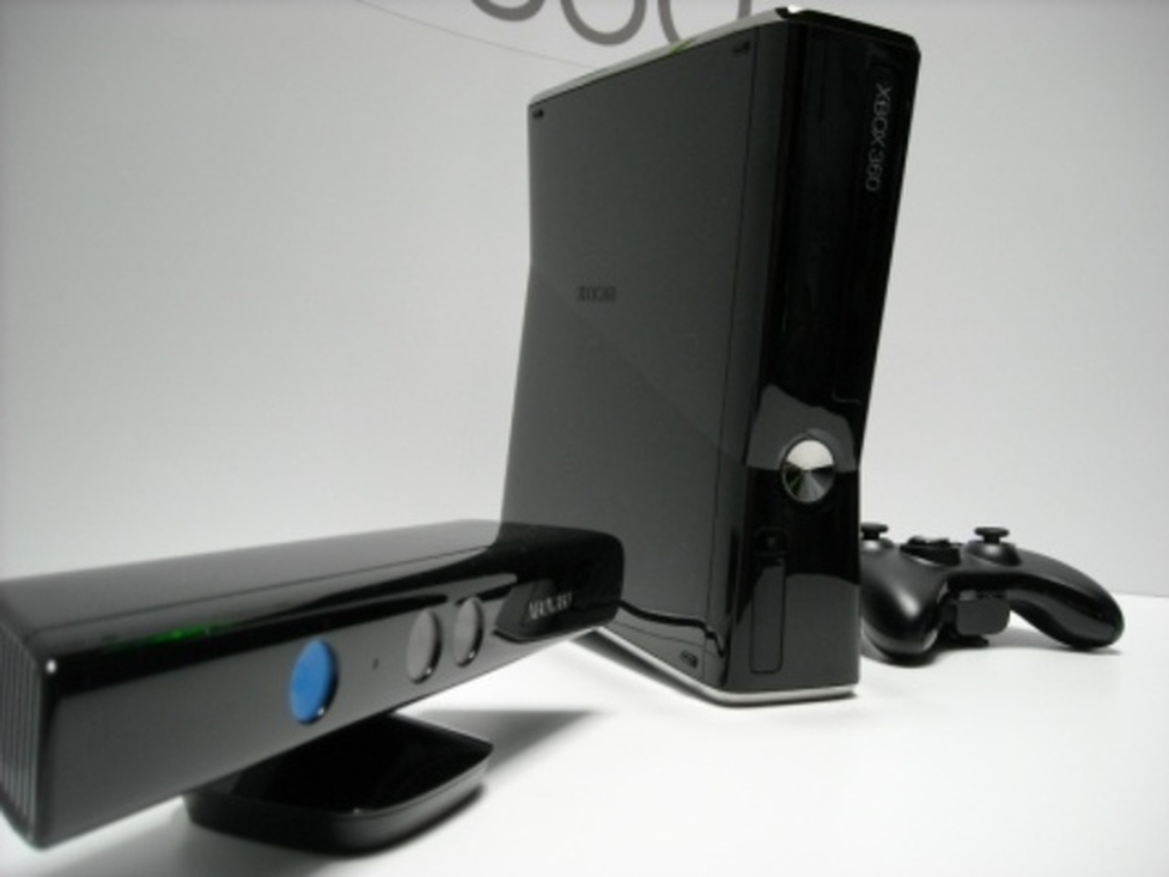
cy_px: 438
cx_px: 584
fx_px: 1182
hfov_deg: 52.6
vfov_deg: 40.7
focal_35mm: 35
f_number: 2.8
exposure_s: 1/60
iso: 237
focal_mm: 5.7
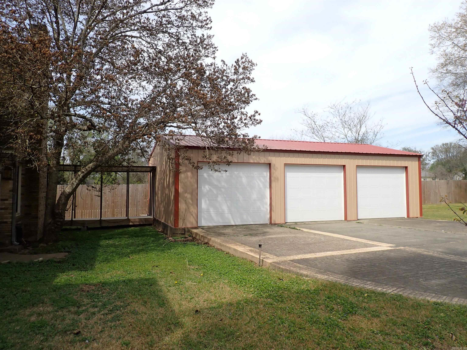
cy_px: 175
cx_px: 234
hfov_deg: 69.4
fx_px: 337
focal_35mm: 25
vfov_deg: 54.9
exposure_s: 1/1000
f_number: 2.8
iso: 100
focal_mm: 4.5
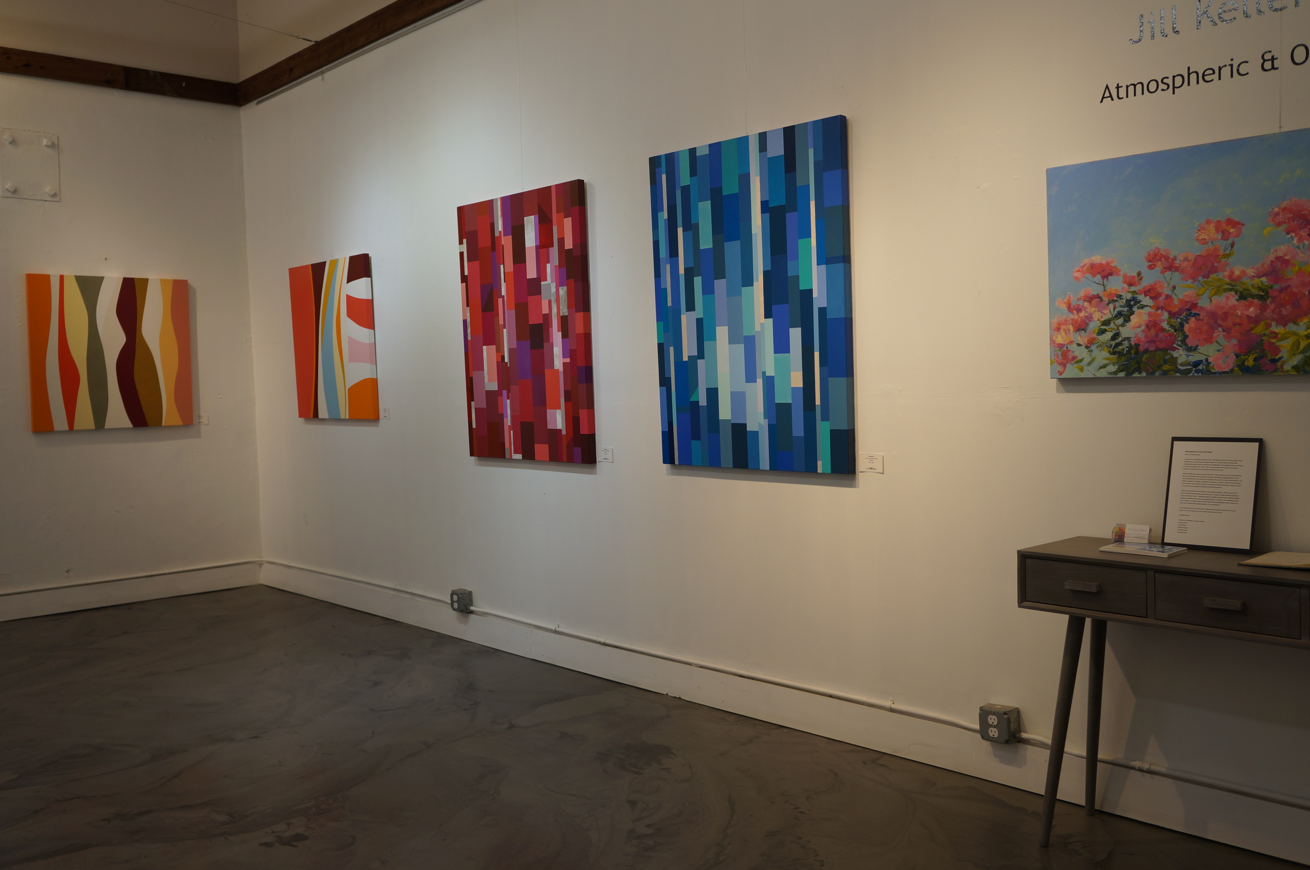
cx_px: 655
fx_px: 1036
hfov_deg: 64.6
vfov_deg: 45.6
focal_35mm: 28
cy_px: 435
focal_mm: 19
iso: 100
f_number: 4
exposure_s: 1/60
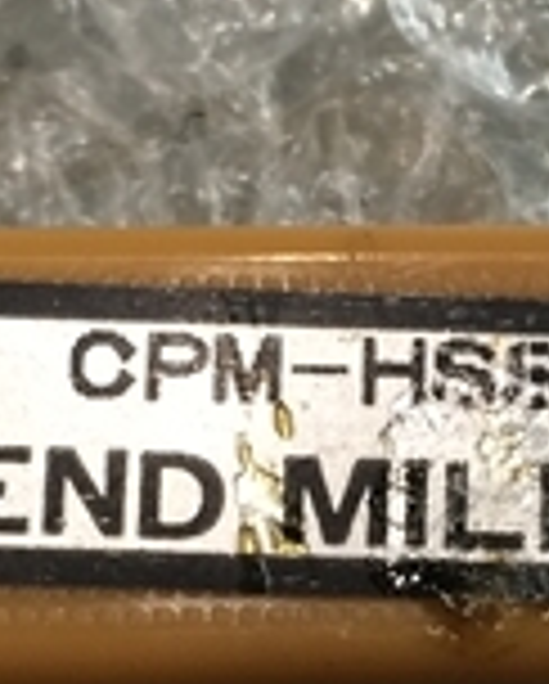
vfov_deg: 16.1
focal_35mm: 119
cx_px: 432
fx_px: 2412
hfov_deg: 12.9
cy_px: 472
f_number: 2.2
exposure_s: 1/30
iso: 100
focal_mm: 4.15
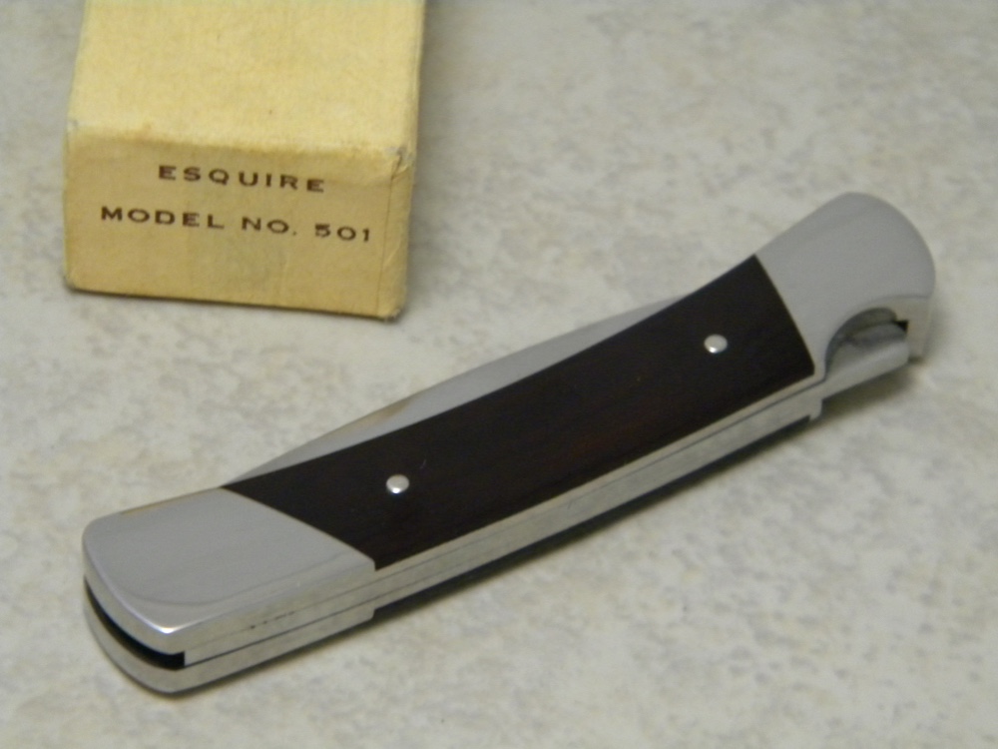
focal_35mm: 148
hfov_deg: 13.3
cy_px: 374
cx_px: 499
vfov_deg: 10.0
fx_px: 4267
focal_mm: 26.8
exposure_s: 1/21
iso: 400
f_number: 5
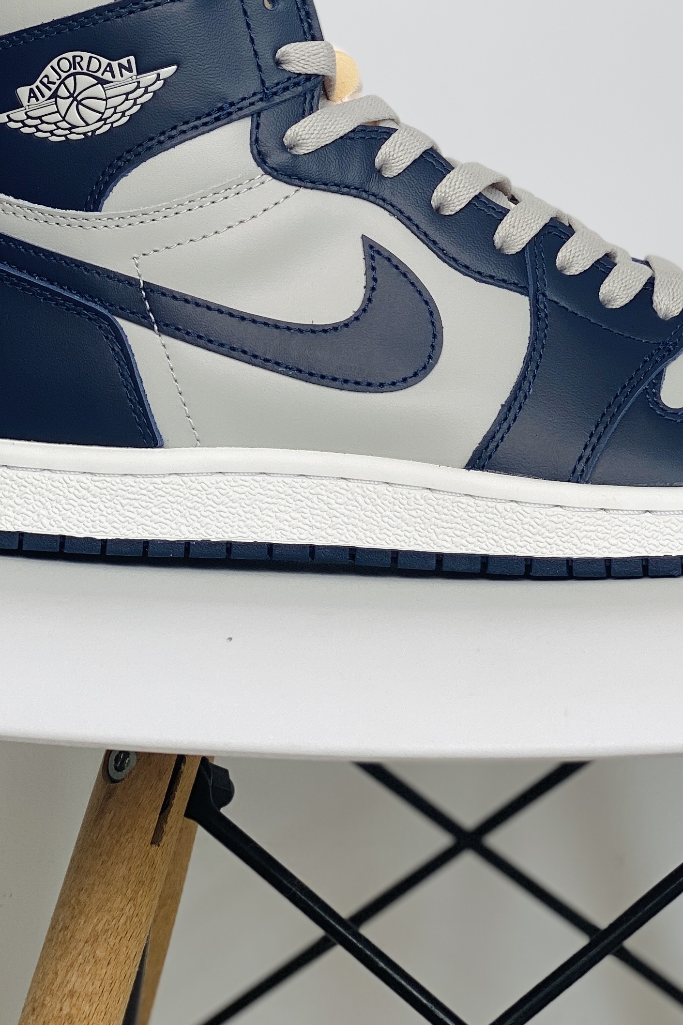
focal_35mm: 103
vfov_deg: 19.5
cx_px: 471
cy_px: 107
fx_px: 2931
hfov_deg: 13.3
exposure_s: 1/117
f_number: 2
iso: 20
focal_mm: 6
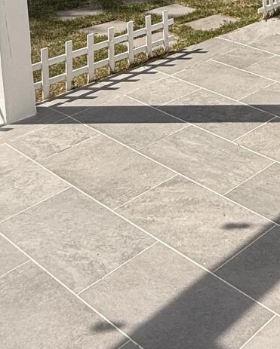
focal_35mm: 59
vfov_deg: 27.3
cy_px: -92
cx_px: 414
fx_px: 611
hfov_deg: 21.8
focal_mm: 2.22
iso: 50
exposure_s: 1/1961
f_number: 2.2
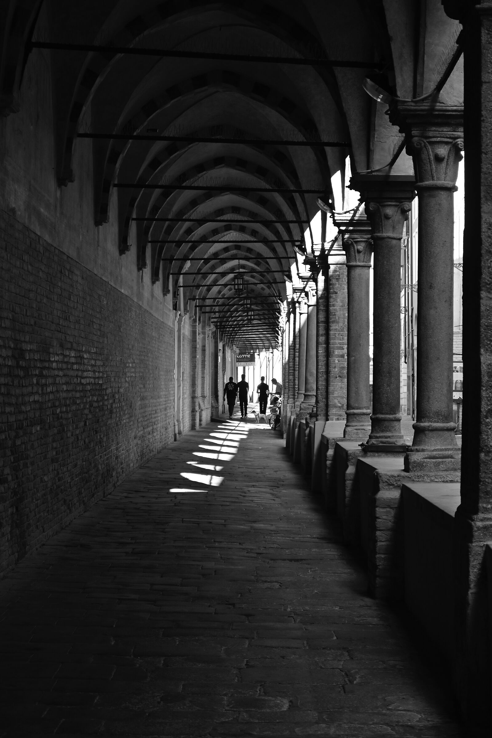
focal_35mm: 75
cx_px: 246
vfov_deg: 27.0
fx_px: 1537
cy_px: 369
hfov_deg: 18.2
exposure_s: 1/40
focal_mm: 50
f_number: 6.3
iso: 200
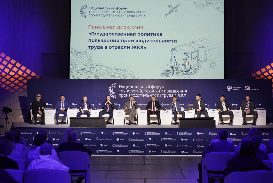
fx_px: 334
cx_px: 136
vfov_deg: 30.6
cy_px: 92
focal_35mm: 44
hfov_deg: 44.5
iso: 640
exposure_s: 1/100
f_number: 2.8
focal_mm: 44
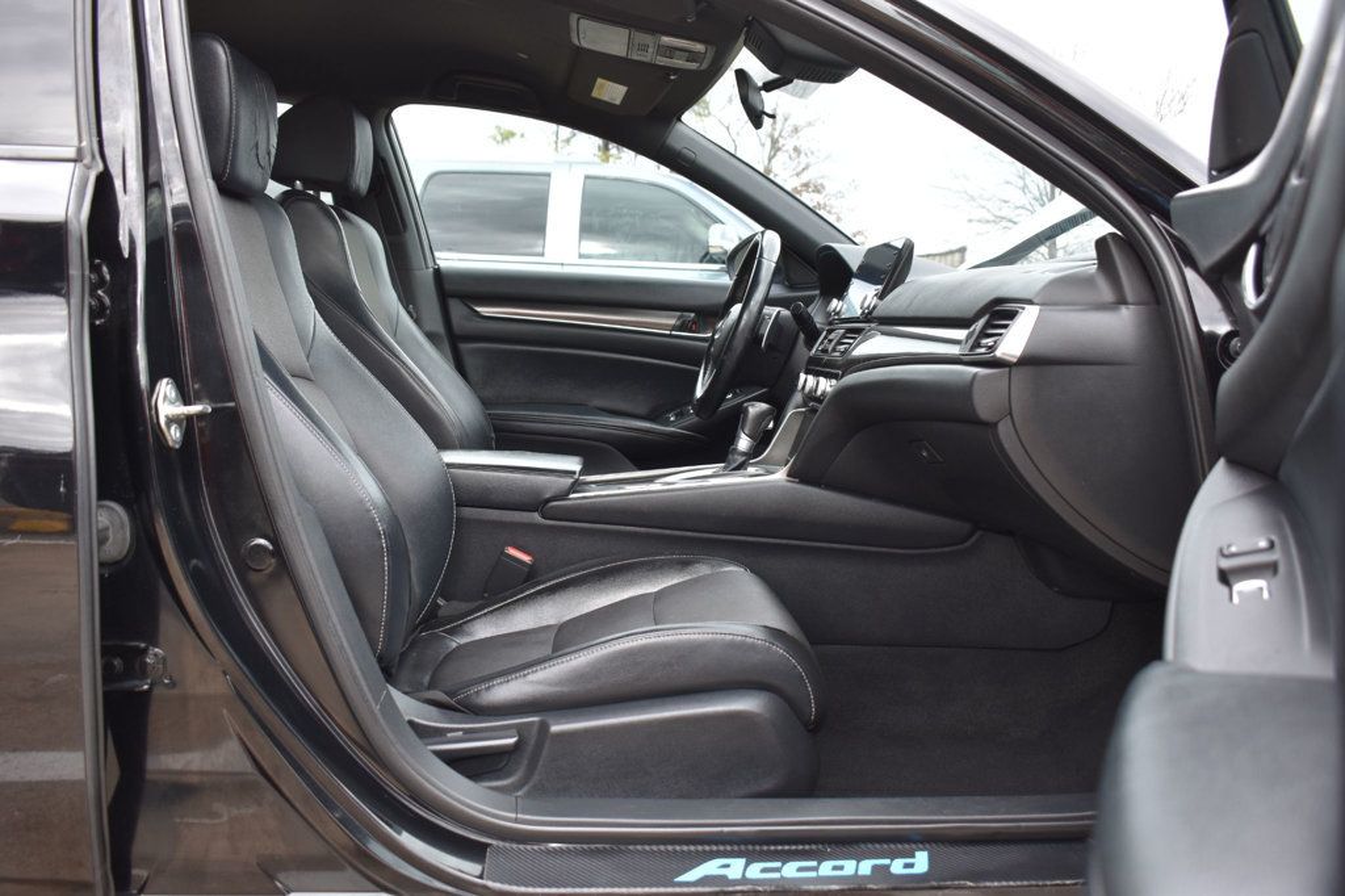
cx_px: 672
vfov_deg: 39.9
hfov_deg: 57.2
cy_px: 448
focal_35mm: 33
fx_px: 1232
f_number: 5
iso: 400
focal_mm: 22
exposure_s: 1/100
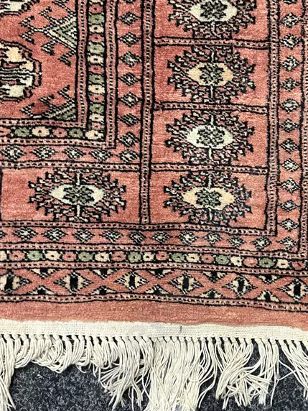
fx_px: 510
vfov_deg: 43.8
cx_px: 225
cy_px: 223
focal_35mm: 43
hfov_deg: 33.0
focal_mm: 6.86
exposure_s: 1/50
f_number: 1.78
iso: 400
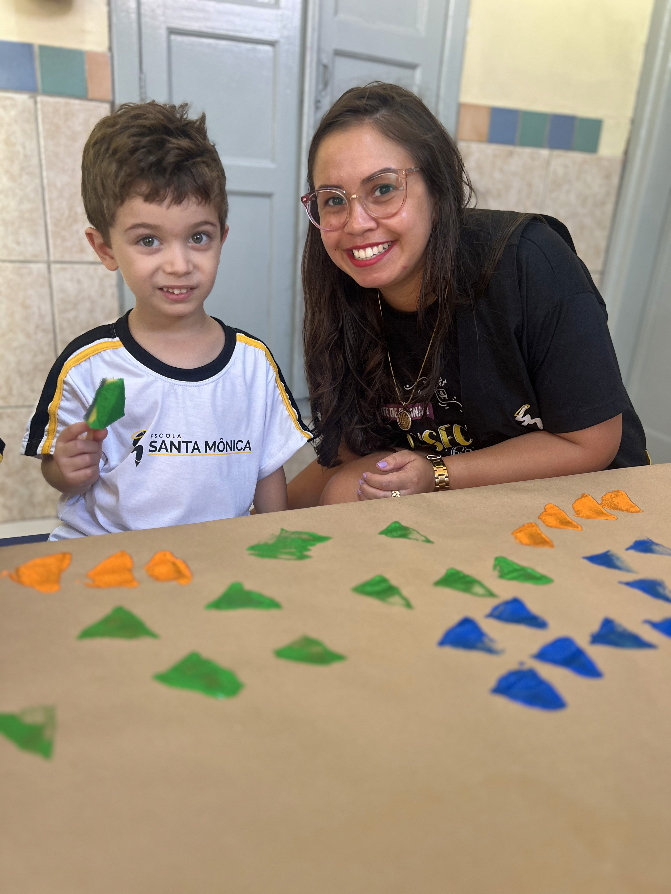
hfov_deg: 53.1
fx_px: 672
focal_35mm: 26
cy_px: 447
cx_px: 336
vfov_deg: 67.3
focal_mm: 5.7
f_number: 1.5
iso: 160
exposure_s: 1/60
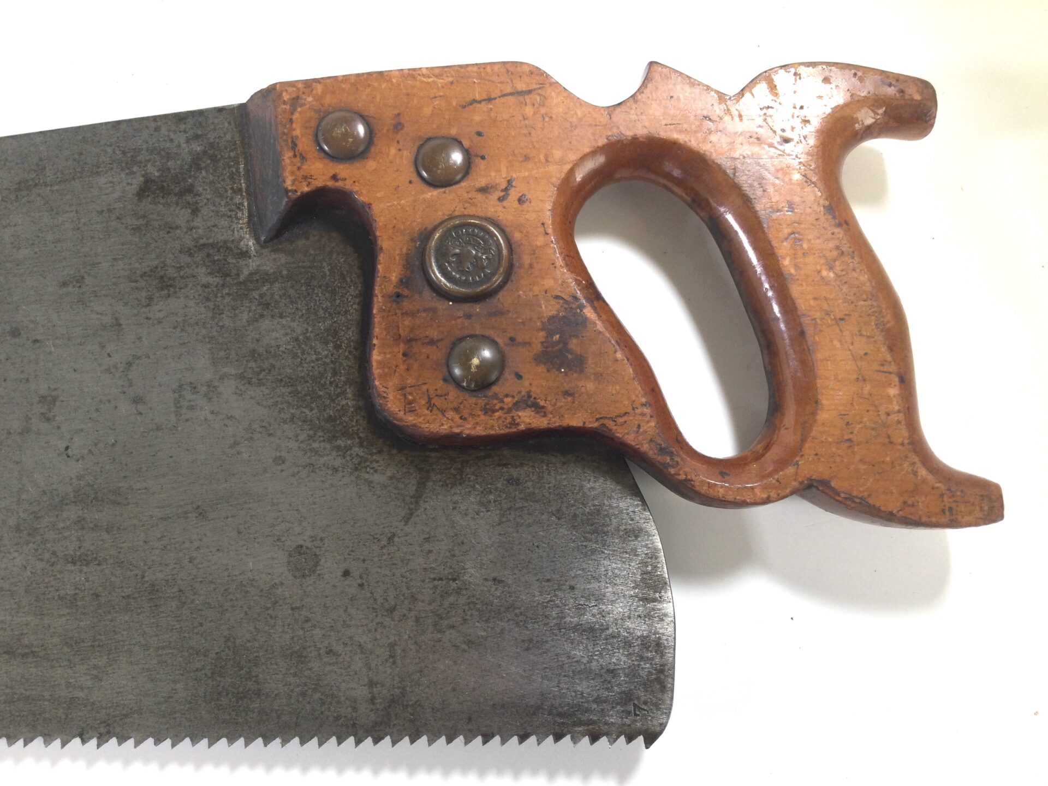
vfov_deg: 45.4
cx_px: 524
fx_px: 939
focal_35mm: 31
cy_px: 393
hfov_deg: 58.4
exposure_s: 1/50
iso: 32
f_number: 2.4
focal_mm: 3.3
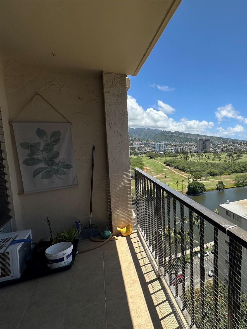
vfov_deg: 84.7
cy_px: 166
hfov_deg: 62.2
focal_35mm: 19
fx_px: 181
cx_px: 201
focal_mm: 2.22
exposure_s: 1/2304
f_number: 2.2
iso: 50
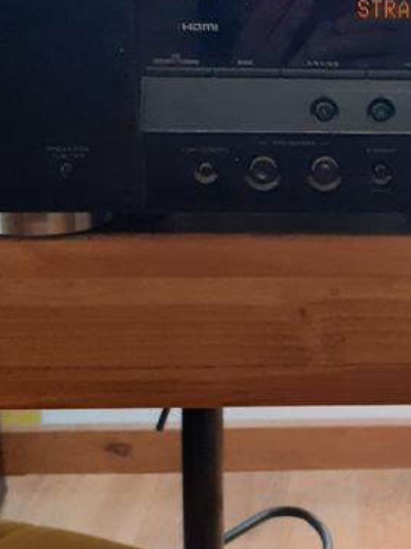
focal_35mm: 73
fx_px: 1157
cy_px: 187
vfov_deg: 26.6
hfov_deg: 19.6
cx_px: 408
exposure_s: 1/33
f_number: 1.9
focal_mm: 3.6
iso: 200
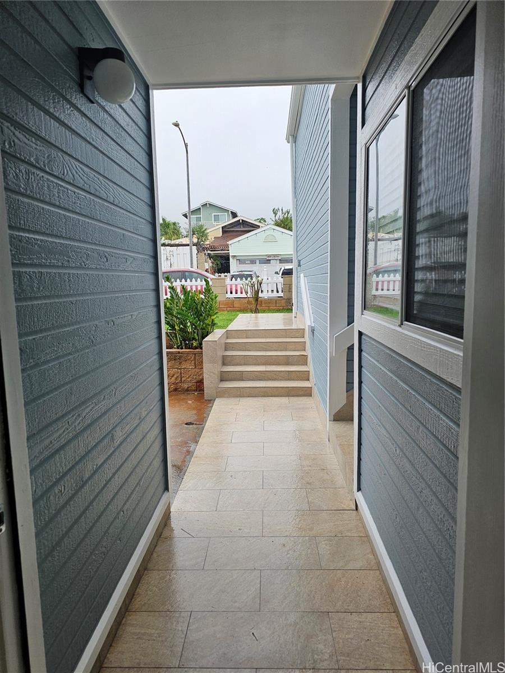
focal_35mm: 23
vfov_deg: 73.9
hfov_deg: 58.9
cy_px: 336
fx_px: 447
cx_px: 252
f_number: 1.7
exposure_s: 1/359
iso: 40
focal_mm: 6.3
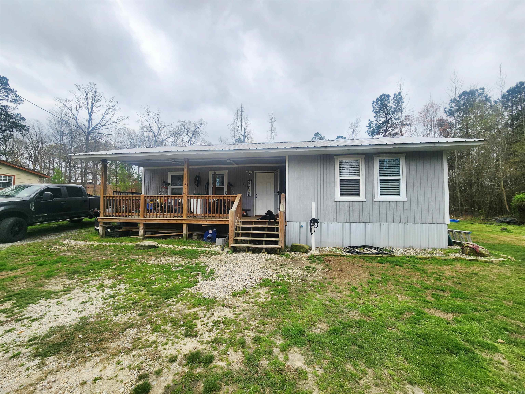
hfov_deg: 106.2
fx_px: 197
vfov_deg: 89.9
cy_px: 197
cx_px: 262
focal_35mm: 13
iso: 50
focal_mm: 2.2
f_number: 2.2
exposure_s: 1/833
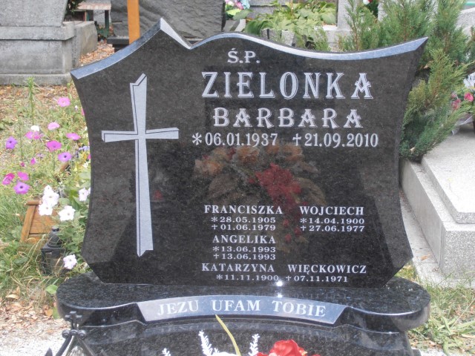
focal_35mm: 69
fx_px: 947
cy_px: 178
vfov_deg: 21.3
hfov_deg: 28.2
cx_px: 238
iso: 125
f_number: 4.8
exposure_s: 1/50
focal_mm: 12.29
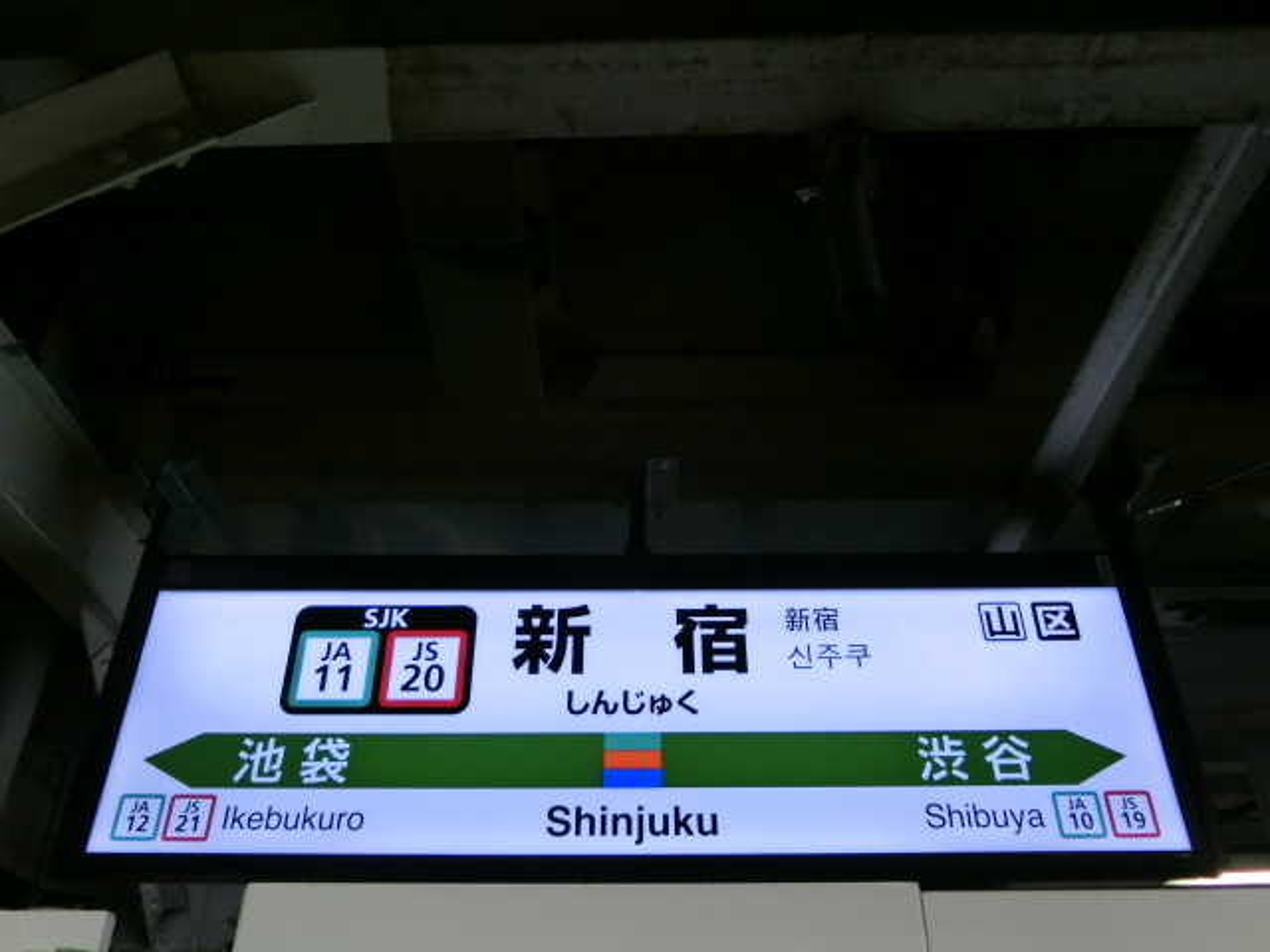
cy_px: 476
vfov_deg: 48.2
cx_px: 635
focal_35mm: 29
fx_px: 1064
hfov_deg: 61.7
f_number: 3.7
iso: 250
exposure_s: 1/125
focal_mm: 5.2
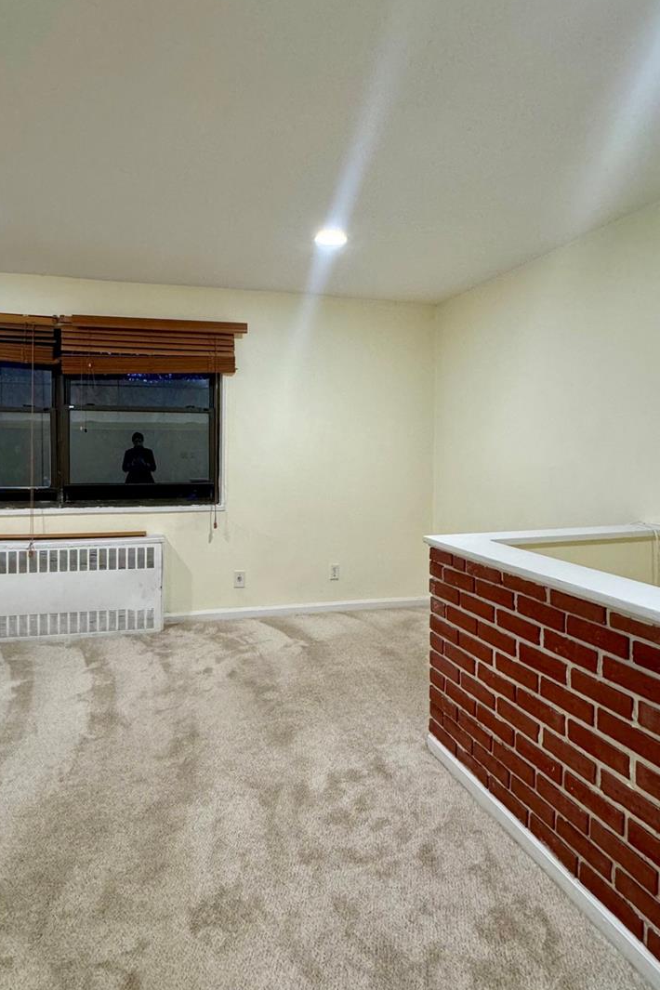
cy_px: 463
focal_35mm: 21
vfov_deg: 81.1
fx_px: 577
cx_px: 288
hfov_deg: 59.3
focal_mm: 2.22
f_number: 2.2
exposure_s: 1/120
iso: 320
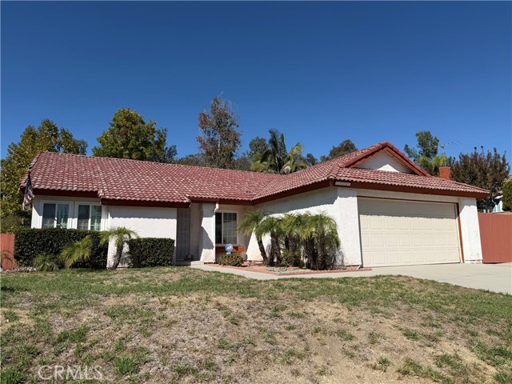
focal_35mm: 24
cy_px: 192
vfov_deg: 56.8
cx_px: 256
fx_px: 355
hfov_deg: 71.6
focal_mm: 6.76
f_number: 1.78
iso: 80
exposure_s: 1/7353
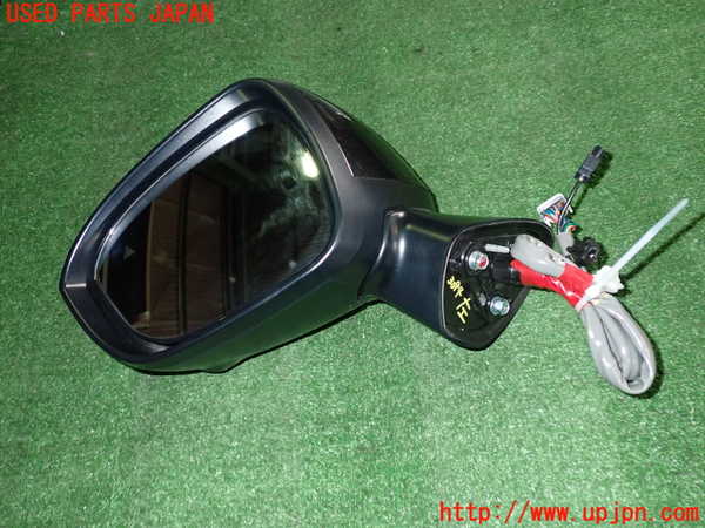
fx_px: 611
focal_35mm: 30
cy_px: 264
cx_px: 352
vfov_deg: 46.8
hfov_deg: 60.0
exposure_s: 1/30
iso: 500
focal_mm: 5.4
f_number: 6.3
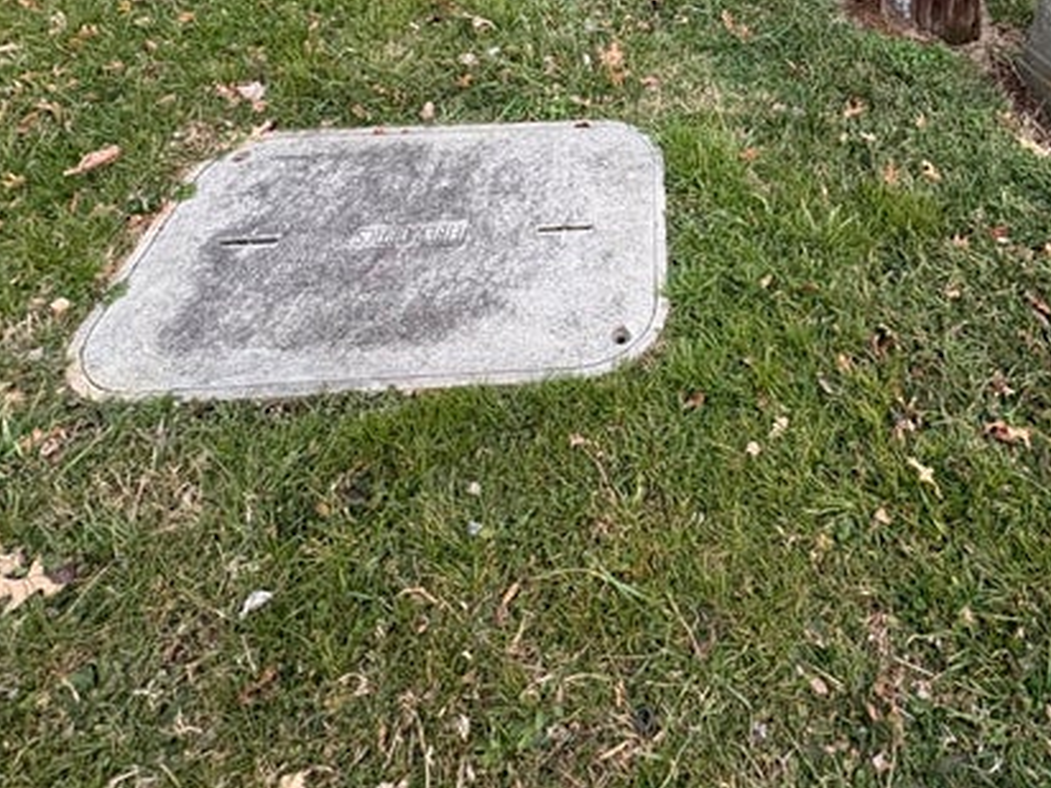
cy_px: -20
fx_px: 880
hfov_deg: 59.6
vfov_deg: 41.2
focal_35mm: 29
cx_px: 733
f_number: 2.2
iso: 250
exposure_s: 1/60
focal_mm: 2.22
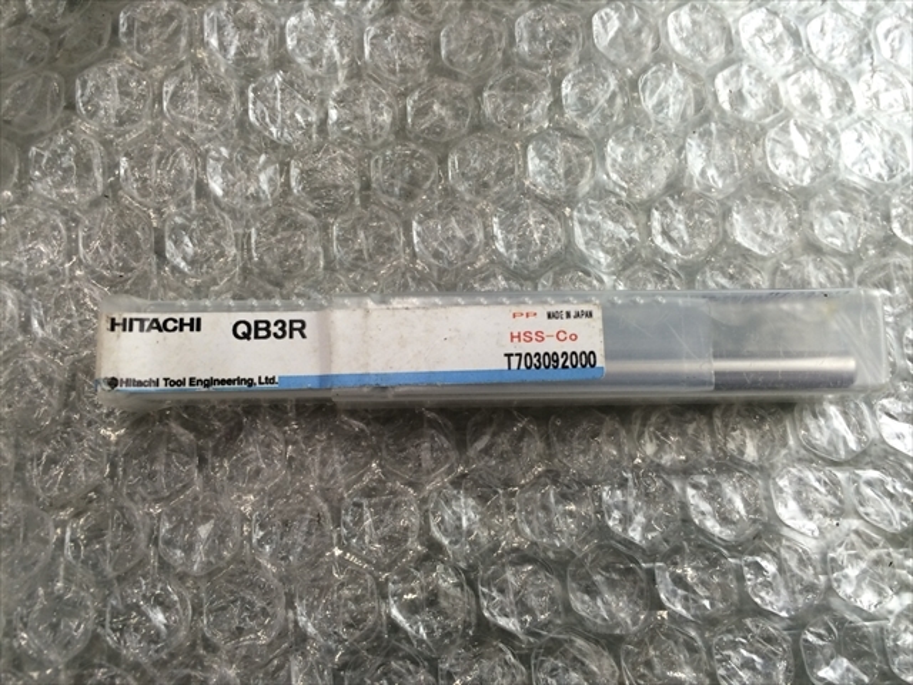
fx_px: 765
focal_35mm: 29
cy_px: 342
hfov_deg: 61.7
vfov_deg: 48.2
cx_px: 456
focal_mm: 4.15
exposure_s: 1/30
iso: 64
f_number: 2.2
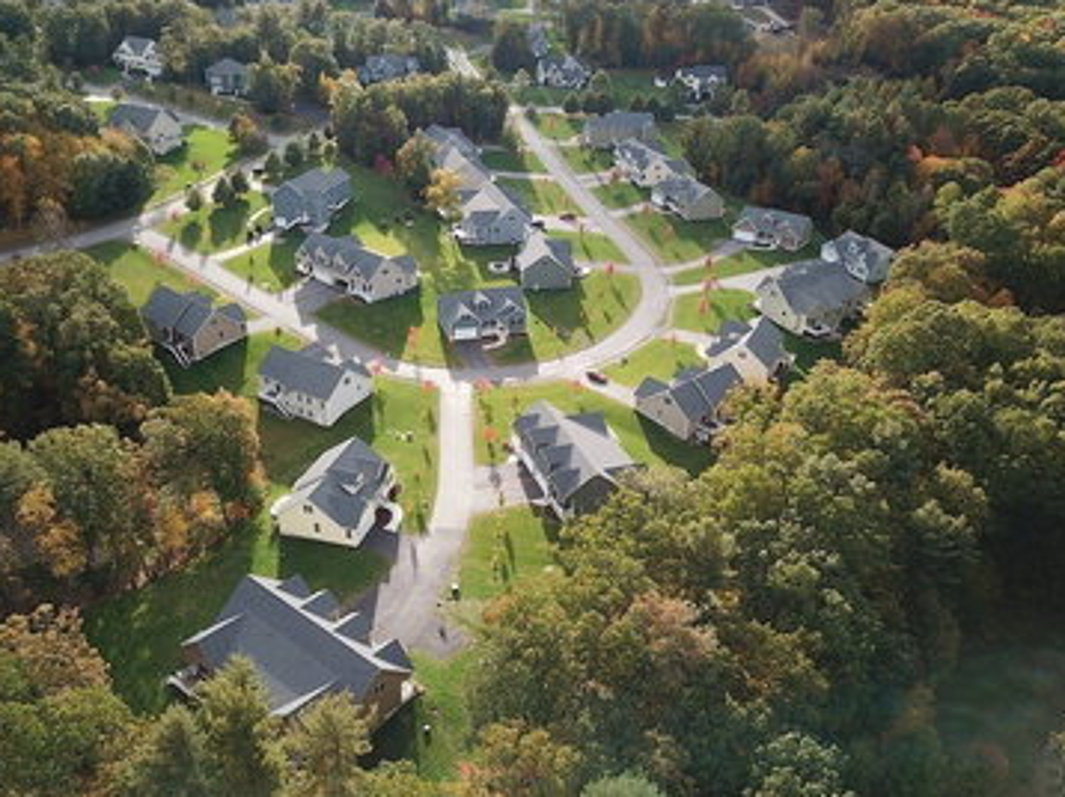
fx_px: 953
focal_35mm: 31
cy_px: 422
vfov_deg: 45.4
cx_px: 525
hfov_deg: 58.4
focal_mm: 4.73
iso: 100
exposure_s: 1/387
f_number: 2.2
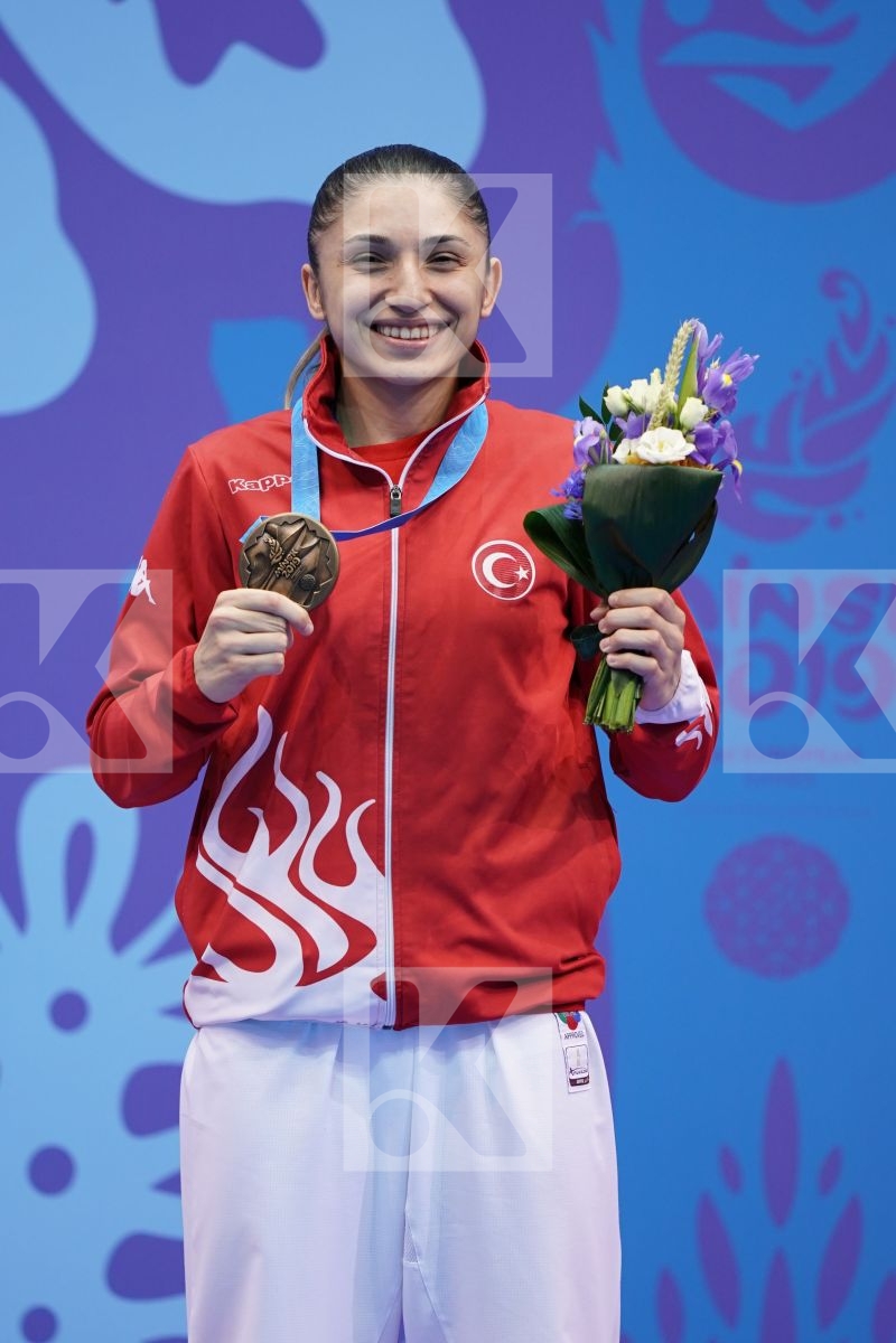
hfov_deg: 2.3
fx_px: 22398
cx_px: 448
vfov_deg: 3.4
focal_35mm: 600
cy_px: 672
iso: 800
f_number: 2.8
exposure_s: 1/500
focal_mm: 400
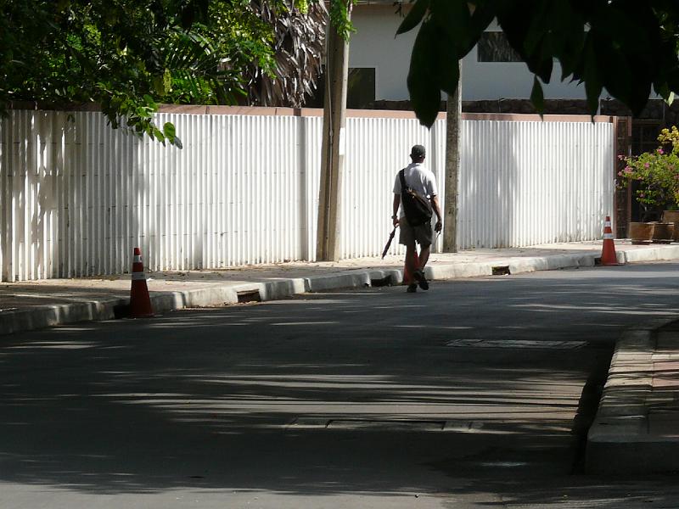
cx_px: 340
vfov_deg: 5.4
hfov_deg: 7.3
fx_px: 5355
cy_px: 254
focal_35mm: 273
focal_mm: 32.4
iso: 100
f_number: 5.6
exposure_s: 1/320
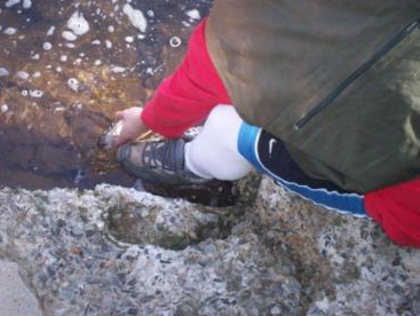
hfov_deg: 38.7
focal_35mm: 49
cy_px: 129
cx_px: 166
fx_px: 595
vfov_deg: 29.7
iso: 140
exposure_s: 1/60
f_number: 4.5
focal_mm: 6
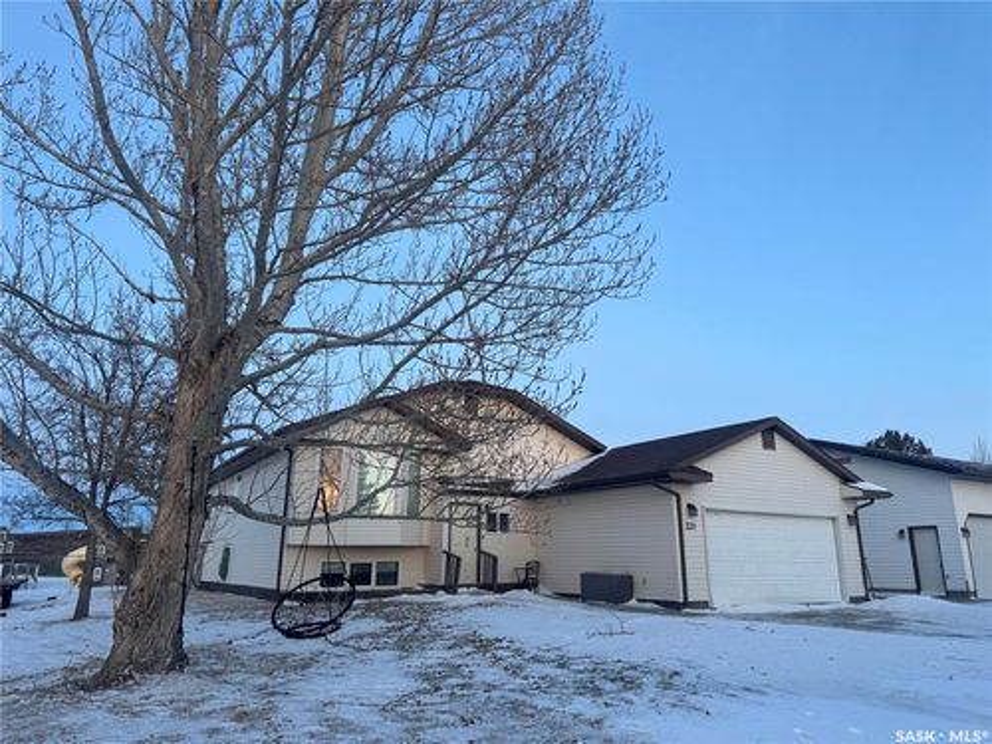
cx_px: 496
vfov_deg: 56.8
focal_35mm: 24
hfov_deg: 71.6
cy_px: 372
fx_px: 688
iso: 125
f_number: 1.78
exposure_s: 1/121
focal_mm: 6.76
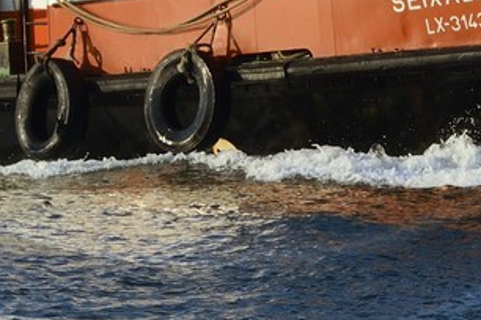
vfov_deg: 1.3
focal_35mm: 1045
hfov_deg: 2.0
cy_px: -311
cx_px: 206
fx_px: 13961
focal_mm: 200
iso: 200
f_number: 10
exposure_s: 1/400
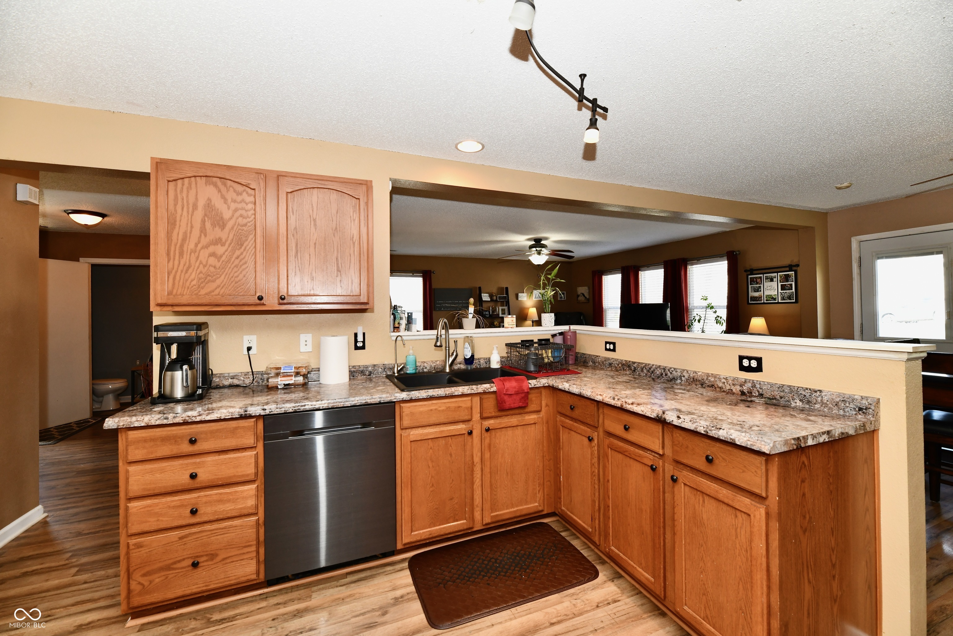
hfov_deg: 104.3
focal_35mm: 14
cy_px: 318
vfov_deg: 81.2
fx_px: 371
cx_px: 476
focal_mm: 14
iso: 640
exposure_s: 1/60
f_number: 6.3
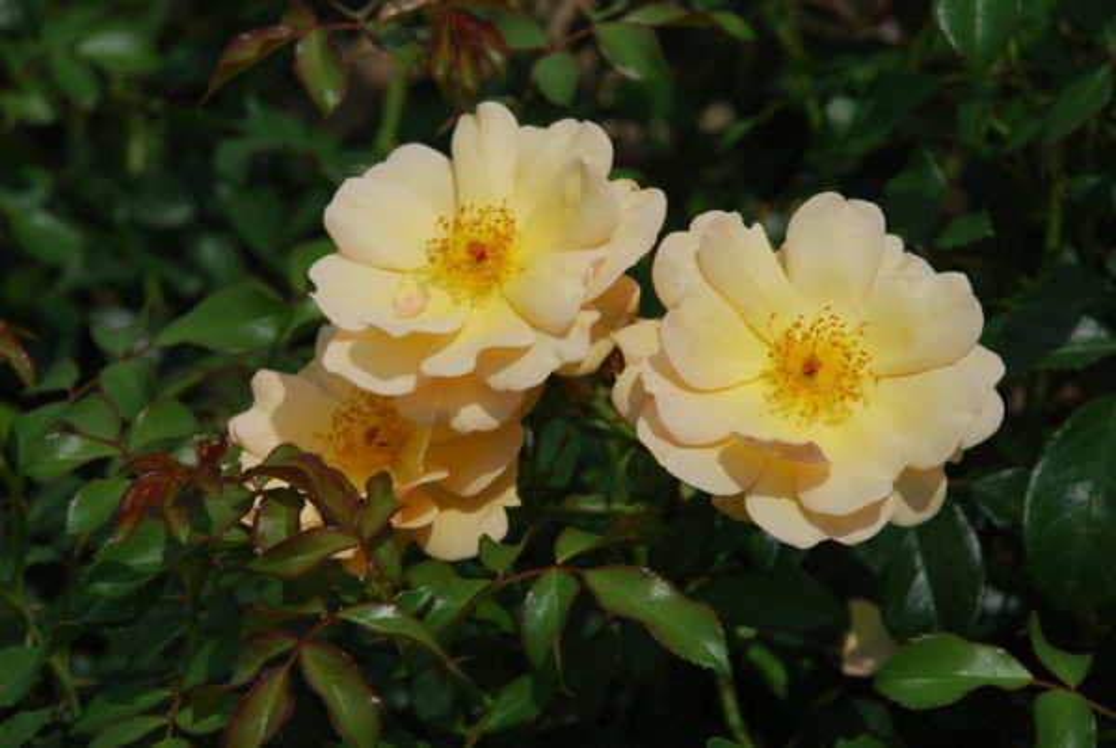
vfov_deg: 6.8
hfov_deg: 10.1
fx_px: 6287
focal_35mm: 202
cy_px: 374
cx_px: 558
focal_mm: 135
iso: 100
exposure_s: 1/400
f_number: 11
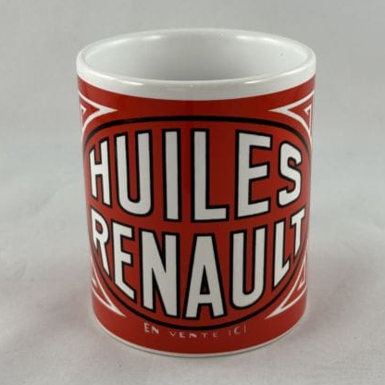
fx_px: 856
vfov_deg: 25.4
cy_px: 186
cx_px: 214
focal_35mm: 68
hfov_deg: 25.3
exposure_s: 1/100
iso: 50
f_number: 1.78
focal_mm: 6.86
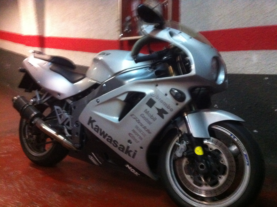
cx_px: 138
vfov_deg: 40.6
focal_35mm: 35
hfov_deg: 52.7
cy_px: 104
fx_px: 280
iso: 1000
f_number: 2.8
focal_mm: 3.85
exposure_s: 1/15
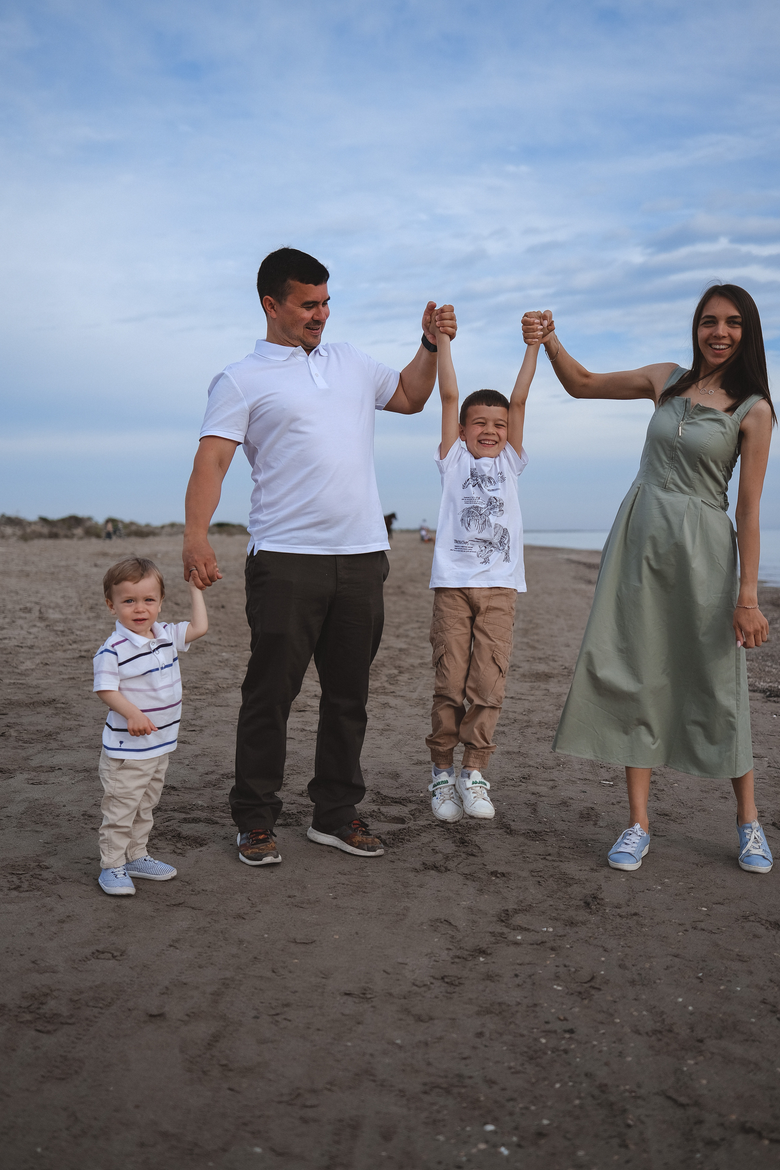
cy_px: 608
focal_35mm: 37
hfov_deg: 35.9
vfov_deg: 51.9
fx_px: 1202
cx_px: 394
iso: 160
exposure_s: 1/5000
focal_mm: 23
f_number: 1.4
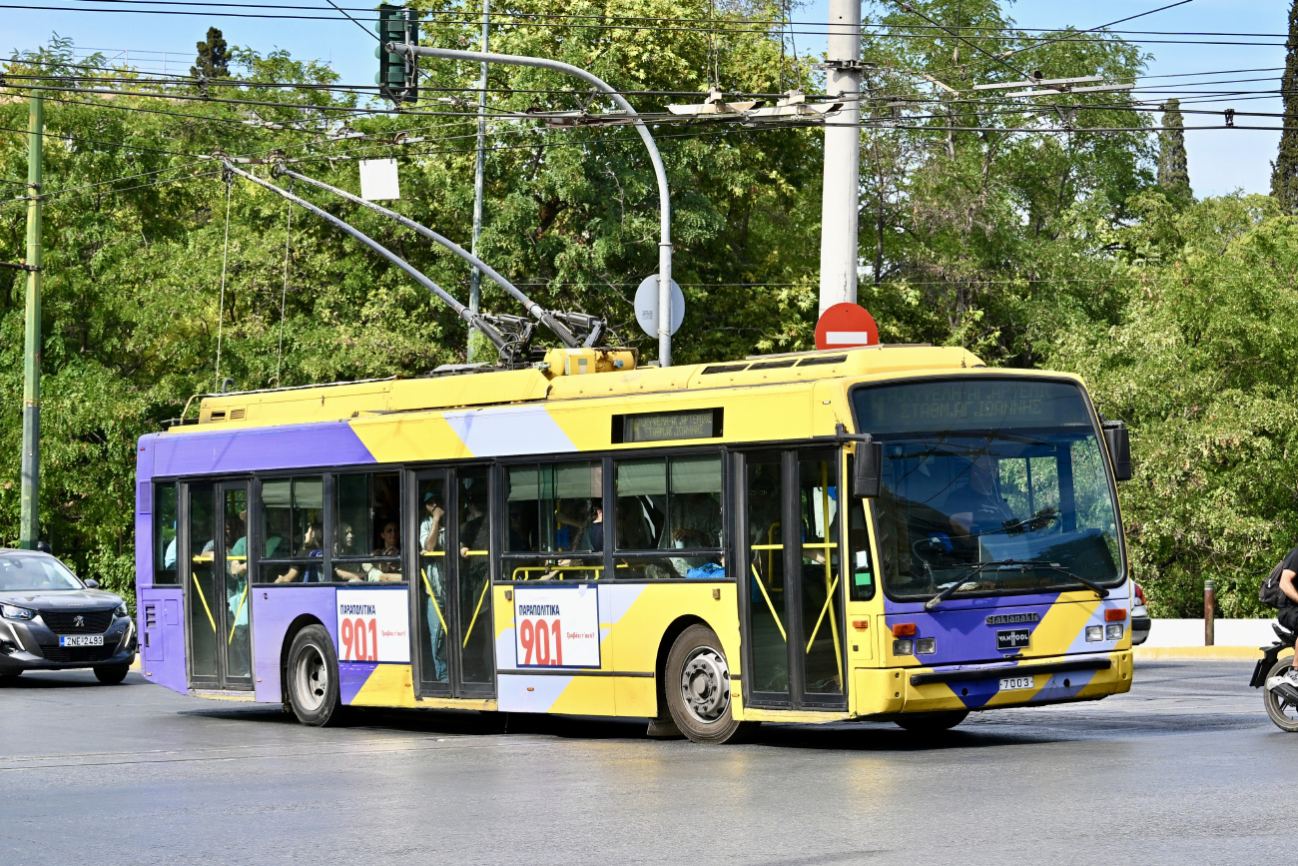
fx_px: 3245
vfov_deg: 15.2
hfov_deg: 22.6
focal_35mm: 90
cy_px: 433
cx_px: 649
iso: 180
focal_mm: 60
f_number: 5.6
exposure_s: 1/500
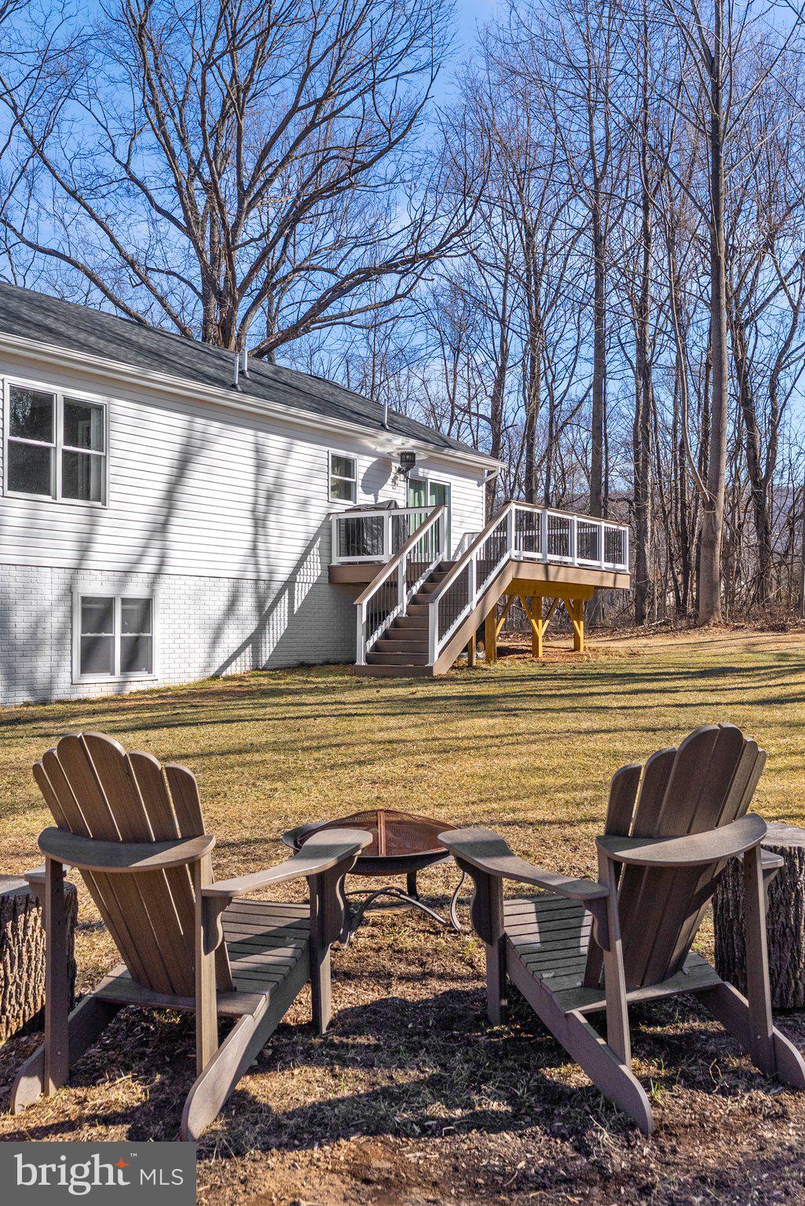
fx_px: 1173
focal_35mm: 35
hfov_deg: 37.9
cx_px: 402
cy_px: 603
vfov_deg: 54.4
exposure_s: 1/1000
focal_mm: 35
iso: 640
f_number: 8
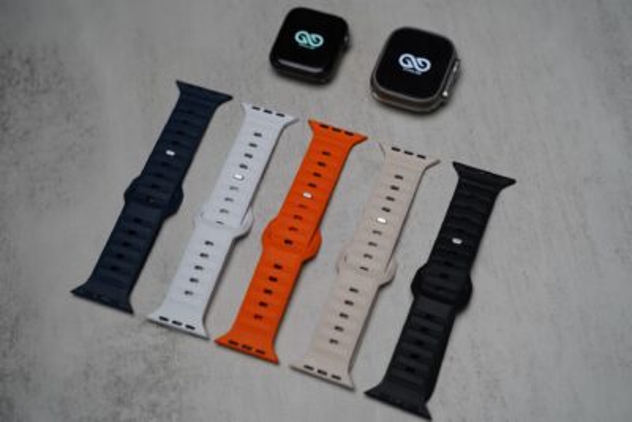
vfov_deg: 23.4
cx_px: 316
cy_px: 211
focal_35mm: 58
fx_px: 1019
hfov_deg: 34.5
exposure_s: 1/160
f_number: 4
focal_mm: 58
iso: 640
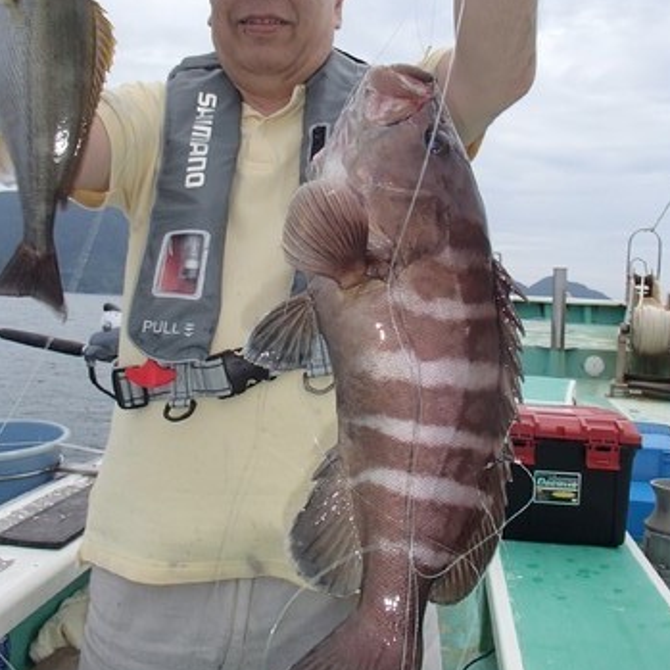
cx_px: 338
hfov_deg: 48.5
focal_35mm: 34
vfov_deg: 48.1
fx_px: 745
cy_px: 265
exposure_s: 1/100
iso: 100
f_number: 11
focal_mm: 5
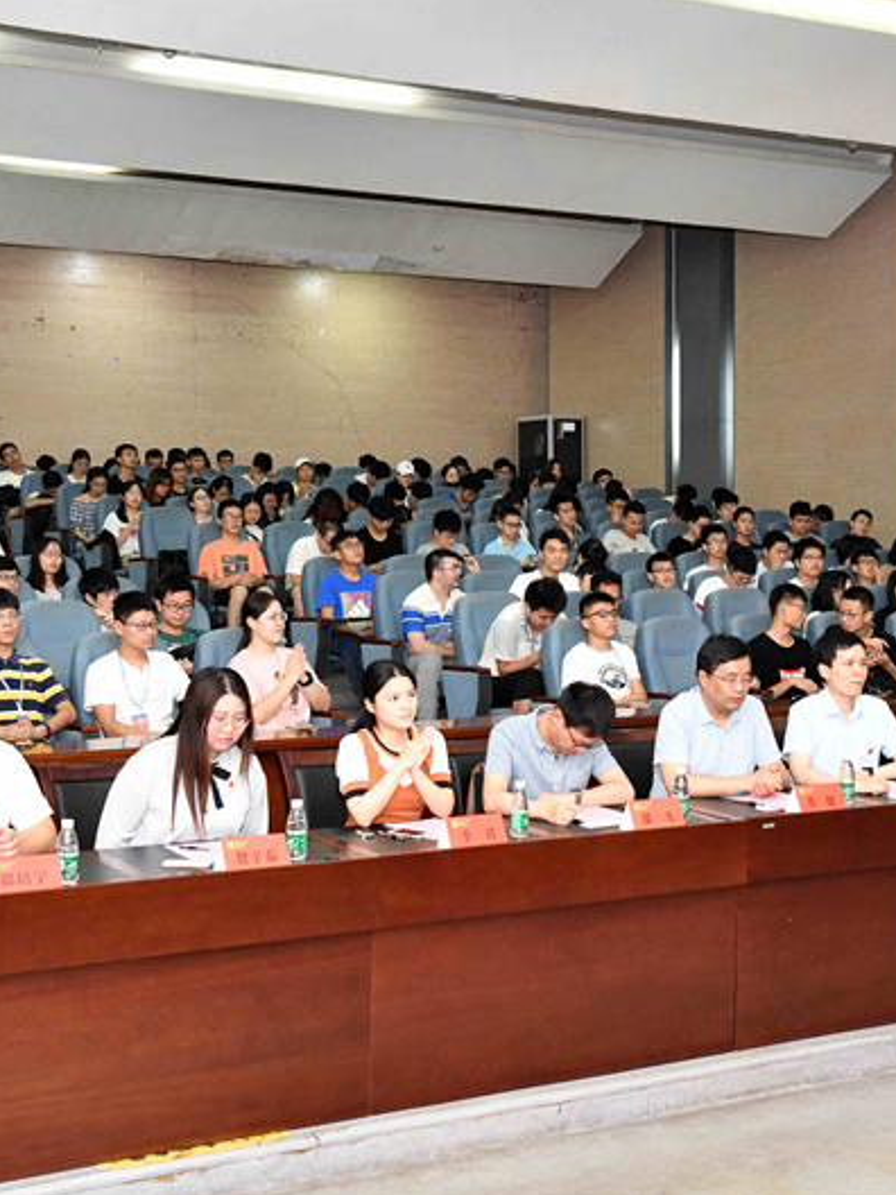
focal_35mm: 51
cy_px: 599
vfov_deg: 37.5
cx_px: 520
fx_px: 1760
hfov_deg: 28.5
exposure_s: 1/60
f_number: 7.1
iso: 6400
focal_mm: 35
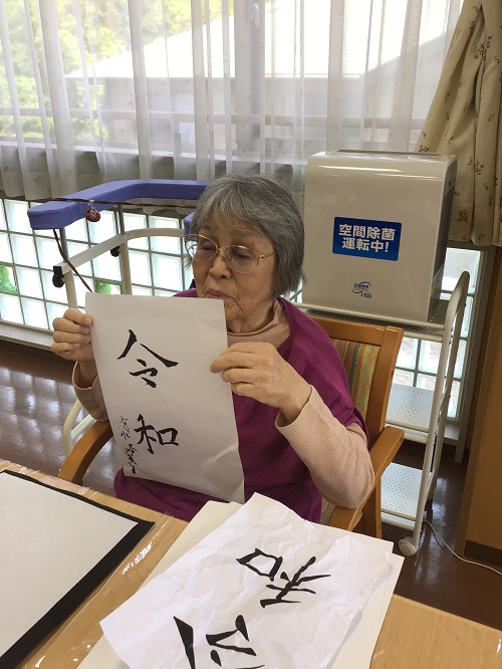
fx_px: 599
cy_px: 334
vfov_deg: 58.3
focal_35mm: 31
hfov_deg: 45.5
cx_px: 251
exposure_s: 1/60
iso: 32
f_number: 2.4
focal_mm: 3.3
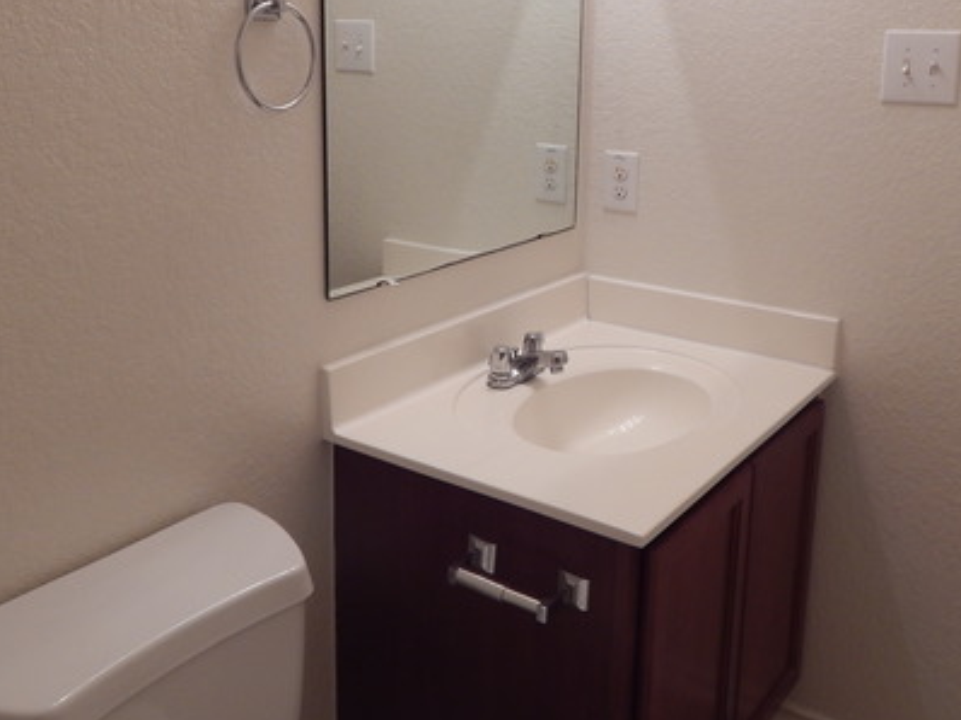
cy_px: 222
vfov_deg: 38.1
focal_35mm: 37
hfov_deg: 50.1
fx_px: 1027
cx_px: 517
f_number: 3
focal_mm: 4
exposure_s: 1/30
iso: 125
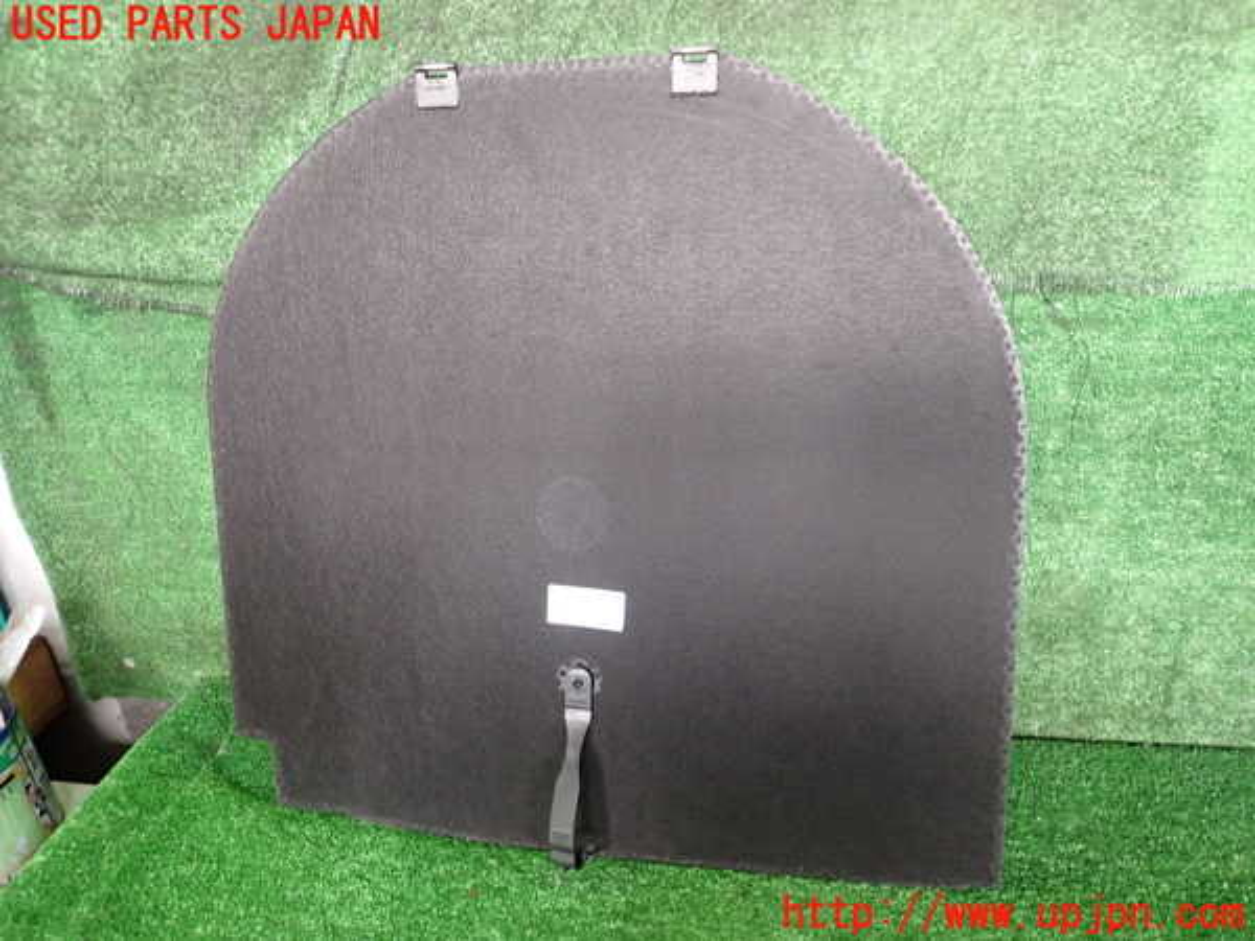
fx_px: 906
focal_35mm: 25
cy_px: 470
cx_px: 628
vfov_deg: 54.9
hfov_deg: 69.4
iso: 400
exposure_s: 1/30
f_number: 2
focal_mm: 4.5
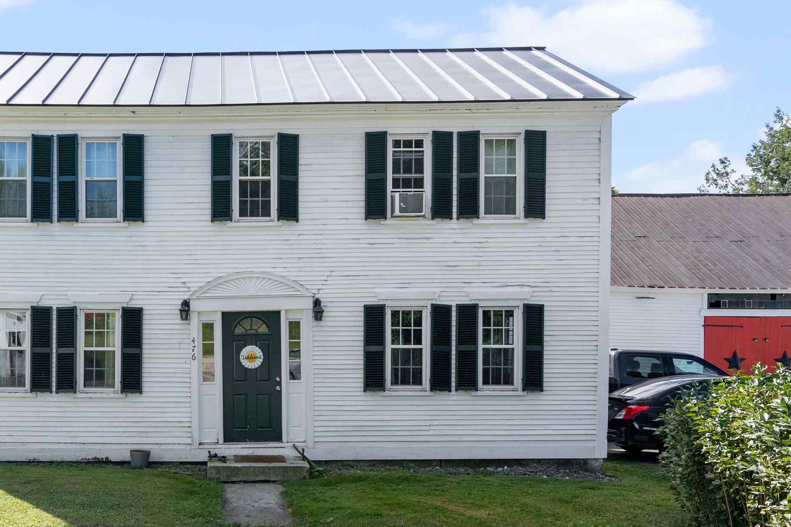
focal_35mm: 30
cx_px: 215
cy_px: 353
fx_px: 659
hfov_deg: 59.2
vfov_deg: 43.0
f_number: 6.3
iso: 320
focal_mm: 12
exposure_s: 1/500
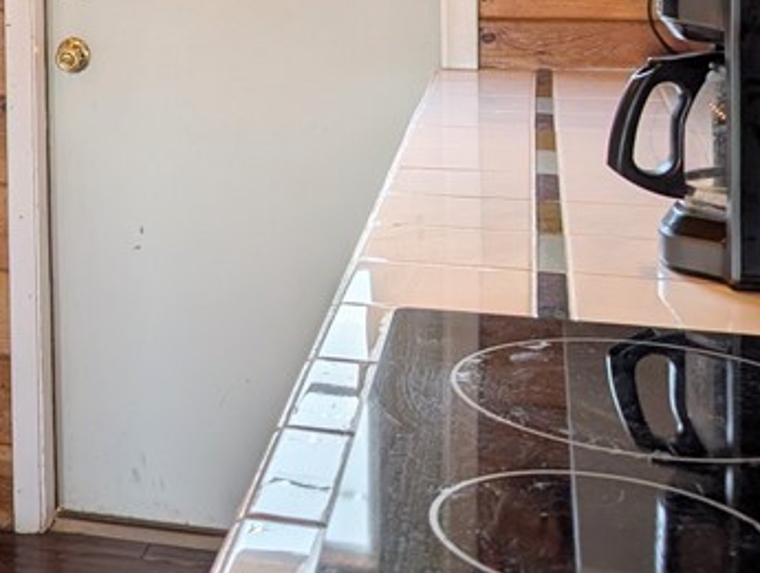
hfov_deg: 25.6
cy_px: -97
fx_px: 1562
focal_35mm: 71
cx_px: -54
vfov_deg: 19.7
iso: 31
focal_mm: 6.9
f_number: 1.68
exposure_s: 1/771
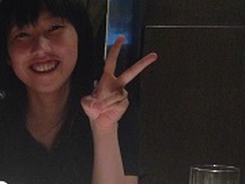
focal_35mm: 90
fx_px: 637
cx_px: -34
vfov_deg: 16.2
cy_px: 174
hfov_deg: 20.6
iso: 500
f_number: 2.4
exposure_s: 1/15
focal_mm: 4.12
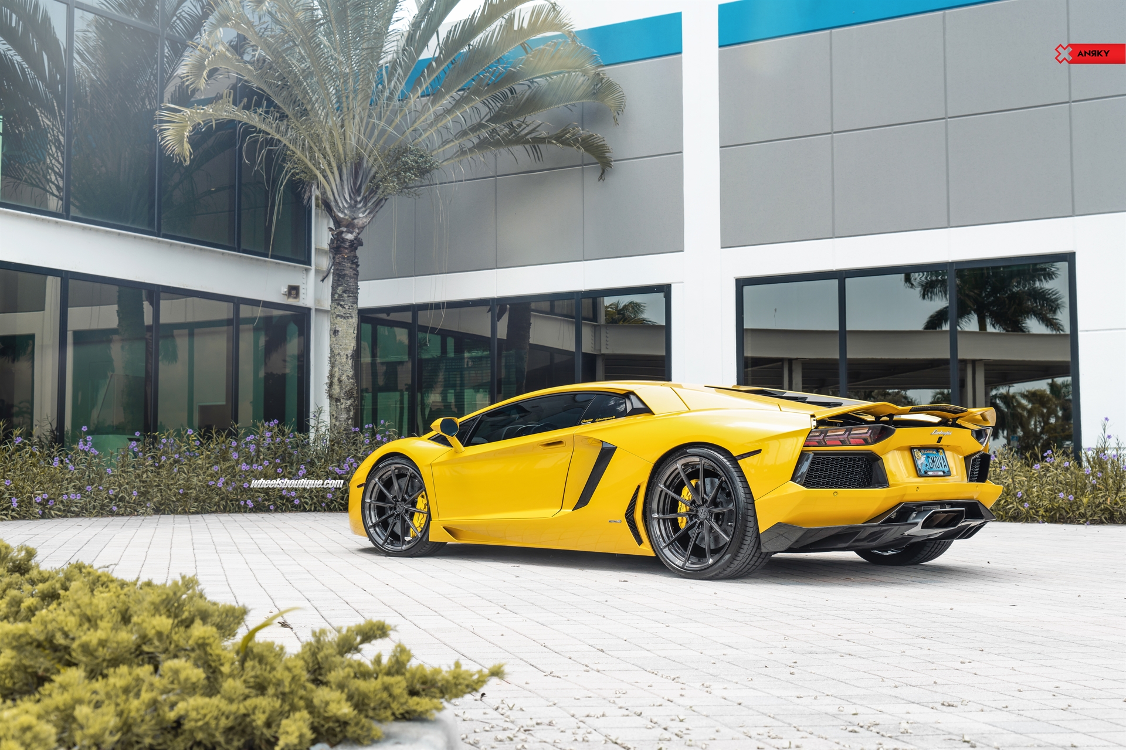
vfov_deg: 29.8
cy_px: 375
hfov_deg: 43.6
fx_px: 1407
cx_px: 563
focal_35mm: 45
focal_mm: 45
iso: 200
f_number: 6.3
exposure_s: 1/100
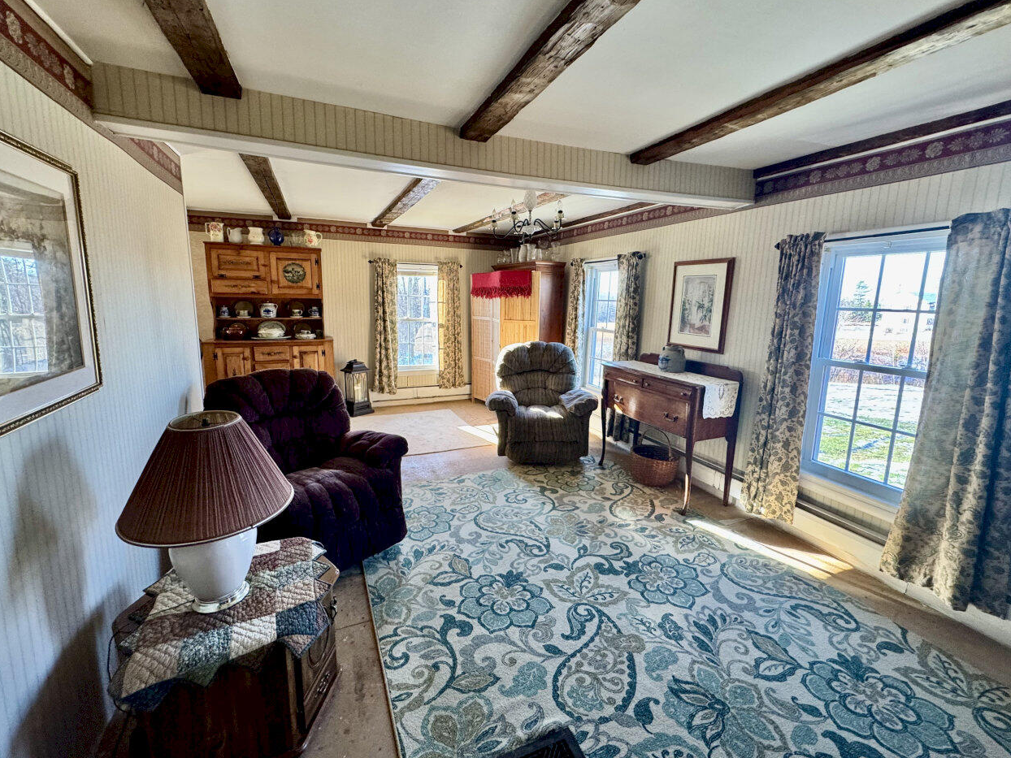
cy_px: 365
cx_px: 506
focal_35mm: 15
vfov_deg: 81.7
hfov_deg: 98.2
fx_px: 438
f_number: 2.2
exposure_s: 1/99
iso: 250
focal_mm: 2.22
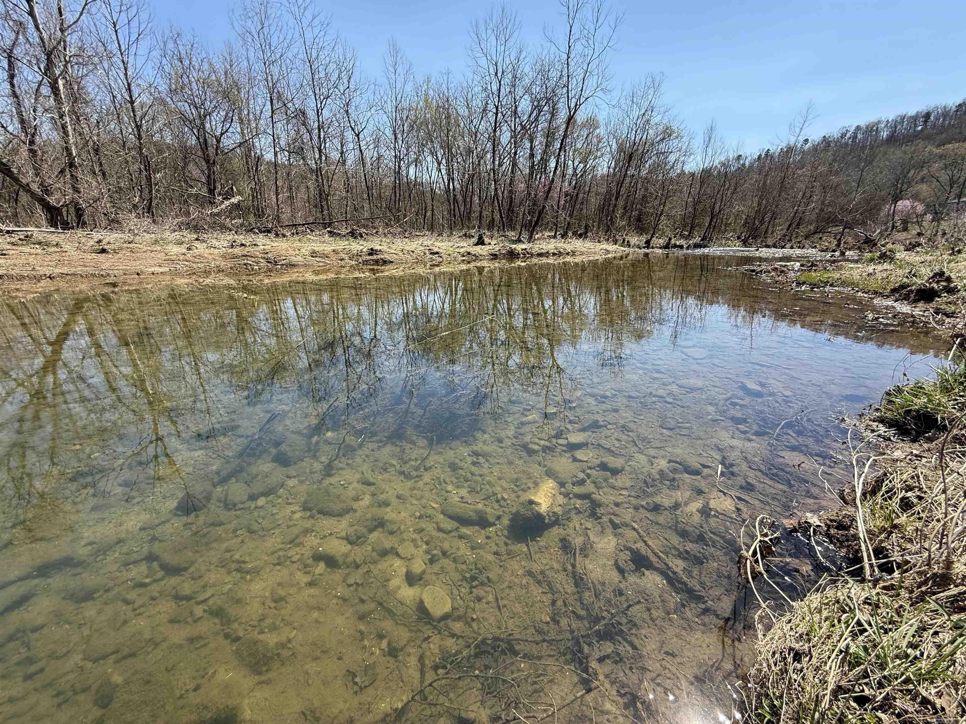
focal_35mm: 14
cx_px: 483
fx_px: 391
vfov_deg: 85.7
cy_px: 362
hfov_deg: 102.1
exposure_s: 1/809
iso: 50
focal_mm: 2.22
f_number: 2.2
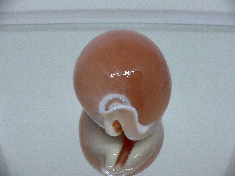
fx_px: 238
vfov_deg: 40.7
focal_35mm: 35
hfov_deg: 52.6
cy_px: 88
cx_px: 118
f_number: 2.8
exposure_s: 1/60
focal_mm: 4.6
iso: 200
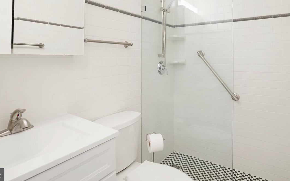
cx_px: 157
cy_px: 52
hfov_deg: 79.5
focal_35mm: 22
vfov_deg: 53.3
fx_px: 174
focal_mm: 16
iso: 1250
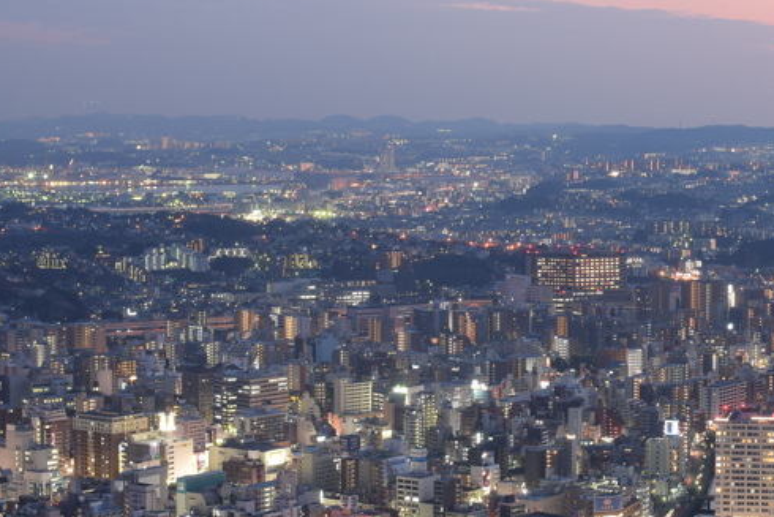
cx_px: 616
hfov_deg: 21.4
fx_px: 2021
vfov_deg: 14.5
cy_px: 174
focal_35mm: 94
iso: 100
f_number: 5.6
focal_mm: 30
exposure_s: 3
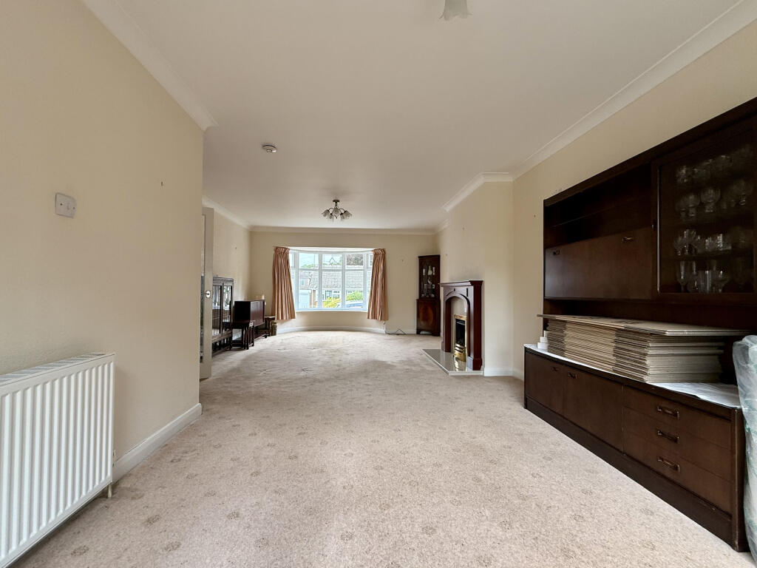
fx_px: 306
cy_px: 284
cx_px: 378
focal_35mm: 14
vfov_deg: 85.7
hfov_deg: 102.1
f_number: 2.2
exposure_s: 1/99
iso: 100
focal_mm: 2.22
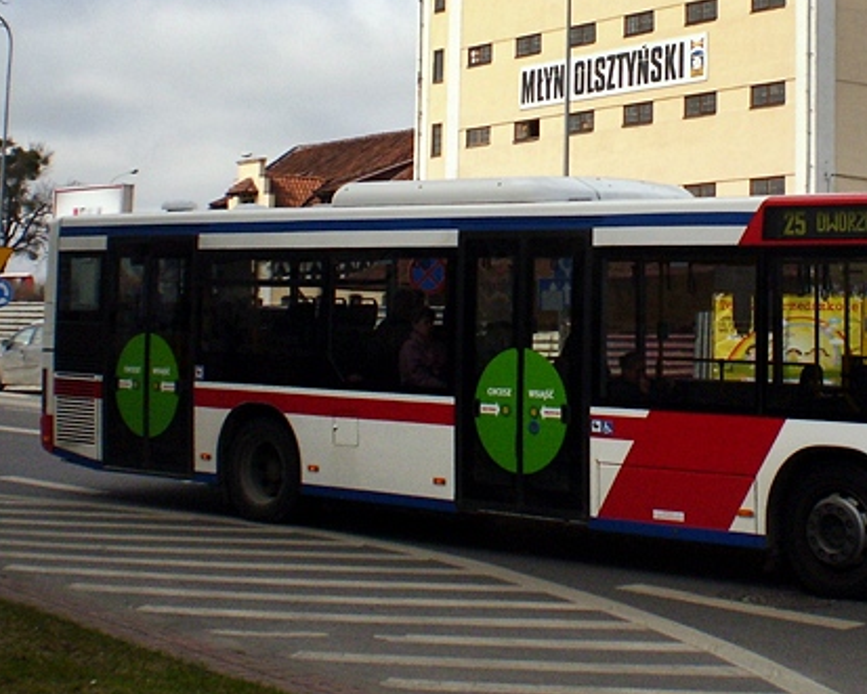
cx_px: 661
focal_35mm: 68
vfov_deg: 22.3
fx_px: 1746
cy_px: 193
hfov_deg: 27.5
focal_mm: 6.3
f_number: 4.6
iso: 64
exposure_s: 1/1250
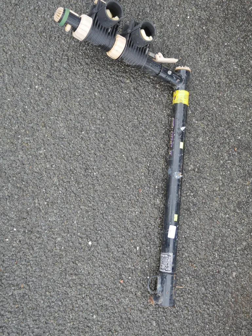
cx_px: 126
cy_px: 168
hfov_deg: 36.0
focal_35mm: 40
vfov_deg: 46.8
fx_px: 388
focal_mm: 20
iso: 200
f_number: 4.5
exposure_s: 1/60
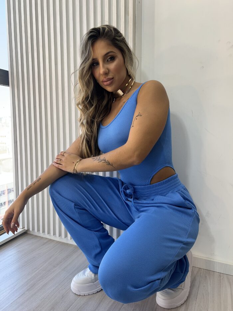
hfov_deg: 53.1
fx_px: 233
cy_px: 156
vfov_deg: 67.3
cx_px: 116
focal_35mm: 26
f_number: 1.5
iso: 32
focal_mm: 5.7
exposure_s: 1/141
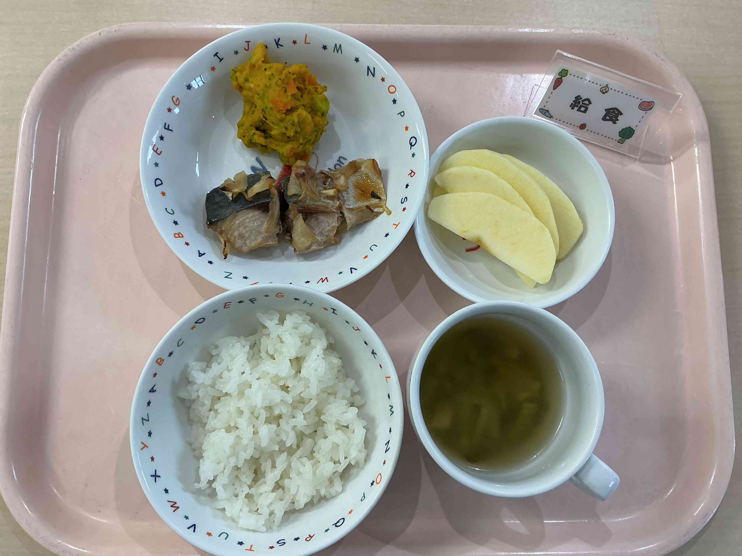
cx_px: 371
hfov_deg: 61.7
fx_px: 622
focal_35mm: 29
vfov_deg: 48.2
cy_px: 278
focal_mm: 3
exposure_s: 1/60
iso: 32
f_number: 1.8
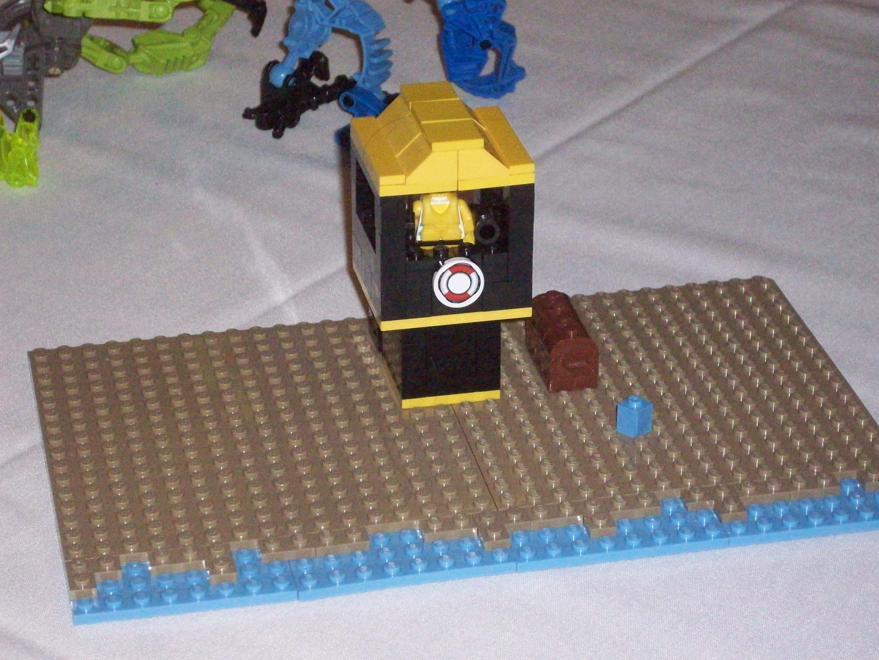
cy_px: 332
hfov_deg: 17.6
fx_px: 2844
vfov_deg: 13.2
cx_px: 439
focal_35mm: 112
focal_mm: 18.6
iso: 800
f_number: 5.2
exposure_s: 1/257
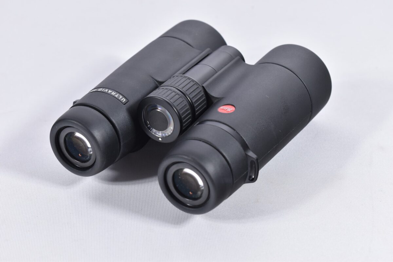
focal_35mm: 82
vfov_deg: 16.6
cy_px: 131
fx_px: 901
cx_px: 196
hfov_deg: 24.6
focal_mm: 55
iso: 640
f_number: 5.6
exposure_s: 1/30
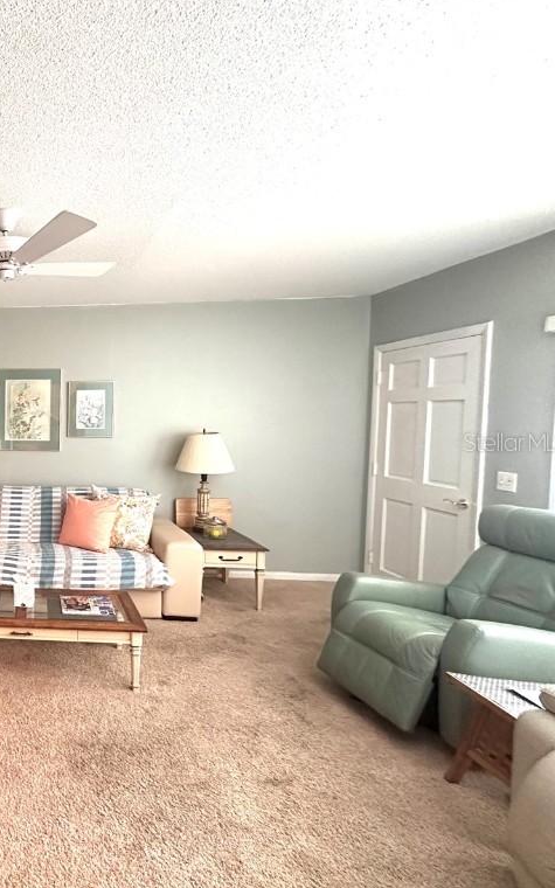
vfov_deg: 85.1
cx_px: -25
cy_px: 442
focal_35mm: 20
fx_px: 484
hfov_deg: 47.2
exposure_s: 1/60
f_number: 2.2
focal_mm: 2.22
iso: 800
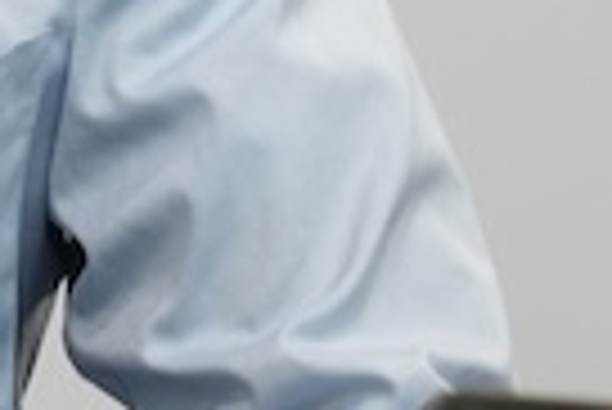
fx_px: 38392
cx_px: -130
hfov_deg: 0.9
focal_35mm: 2256
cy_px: -728
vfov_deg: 0.6
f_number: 9
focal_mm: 300
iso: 2500
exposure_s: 1/50
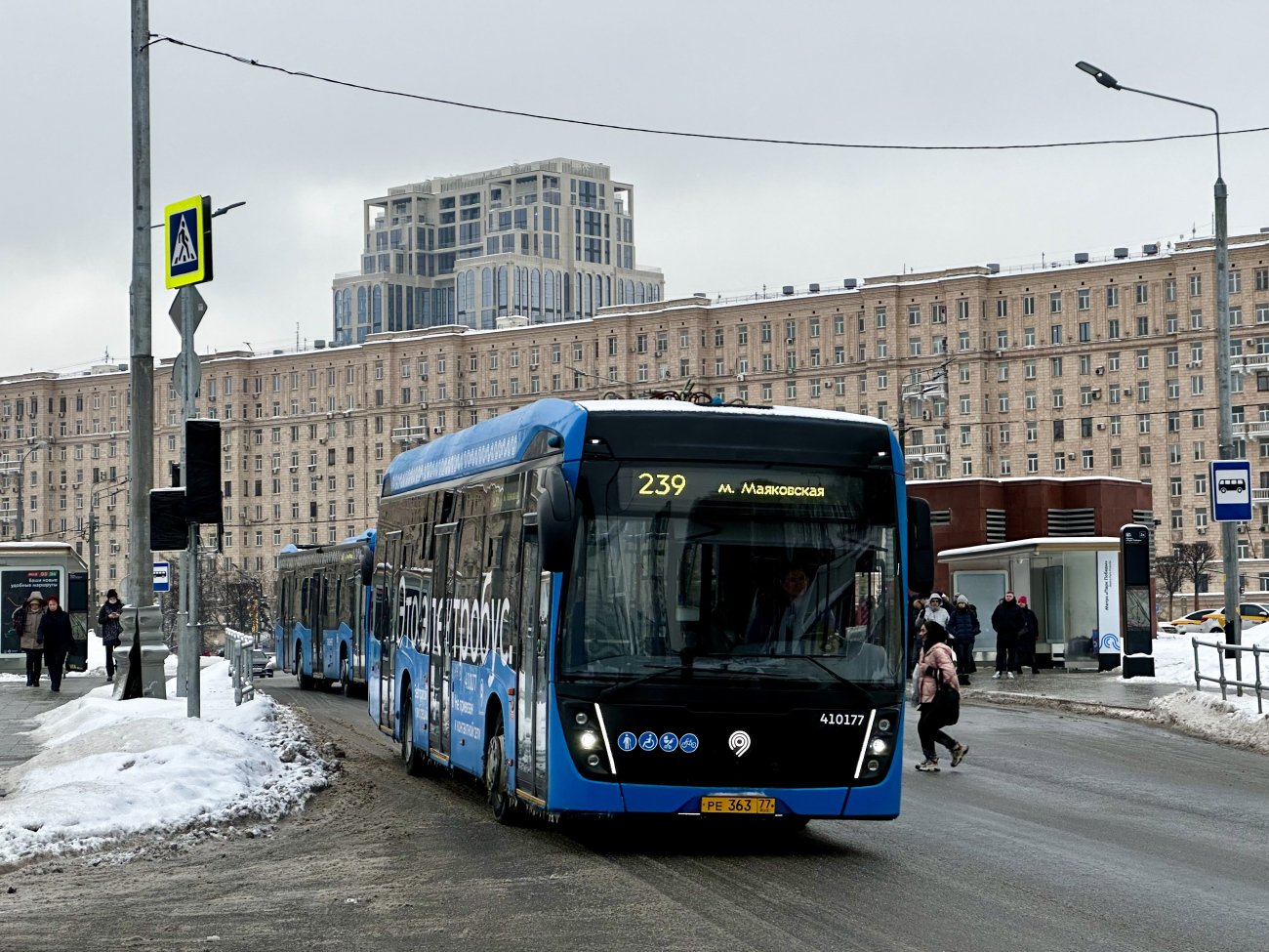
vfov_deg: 19.1
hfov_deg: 25.3
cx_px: 634
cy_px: 476
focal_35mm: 77
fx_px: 2823
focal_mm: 9
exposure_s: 1/154
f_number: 2.8
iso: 32
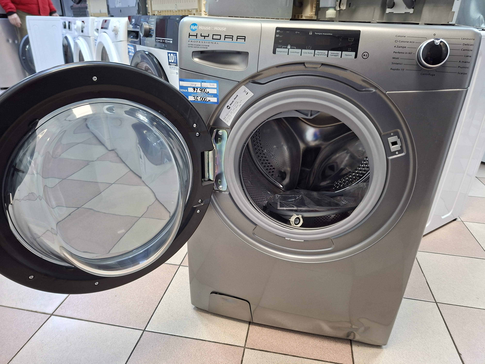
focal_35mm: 23
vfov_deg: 58.9
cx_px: 242
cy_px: 182
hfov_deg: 73.9
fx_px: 322
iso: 320
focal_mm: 5.54
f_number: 1.8
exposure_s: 1/33
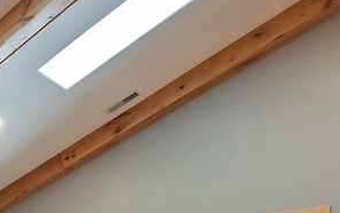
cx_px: -99
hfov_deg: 29.4
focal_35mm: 56
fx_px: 519
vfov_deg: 19.2
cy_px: 350
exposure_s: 1/13
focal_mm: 16
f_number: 7.1
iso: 1250
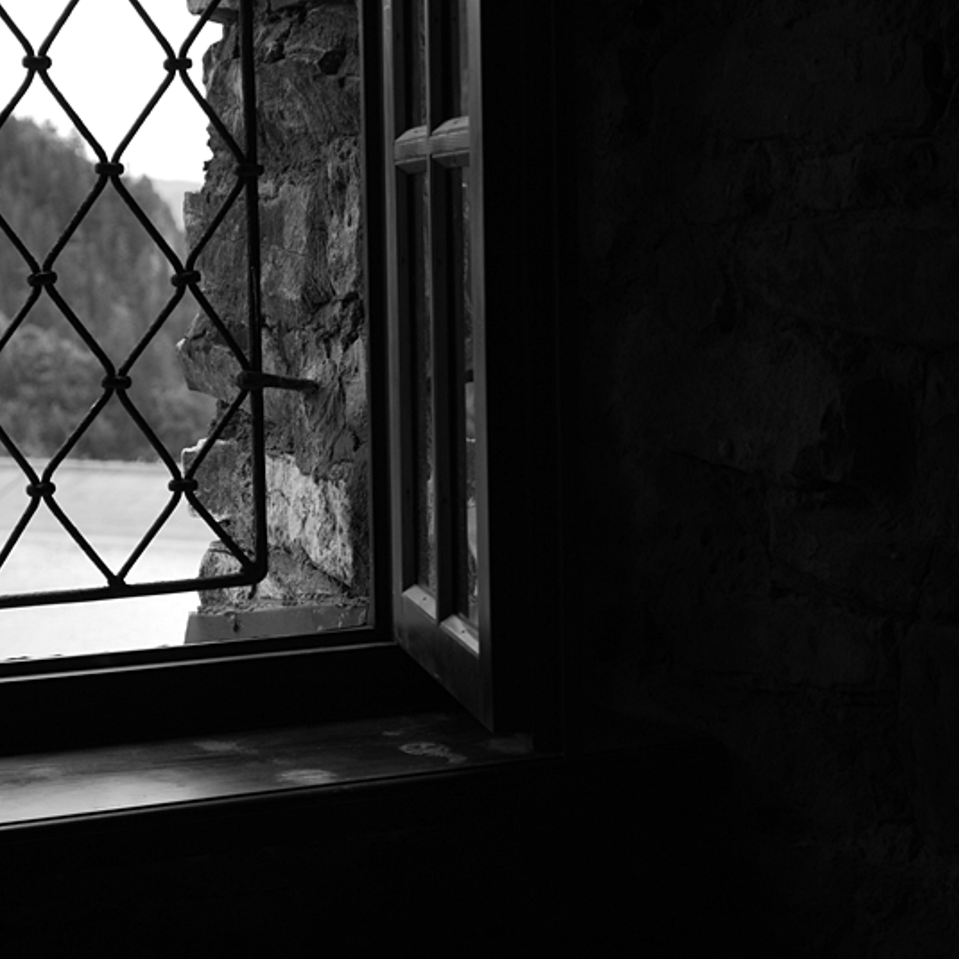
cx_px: 298
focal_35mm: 88
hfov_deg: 19.6
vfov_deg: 19.7
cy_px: 479
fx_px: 2758
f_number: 5.3
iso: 100
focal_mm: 46
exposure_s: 1/160
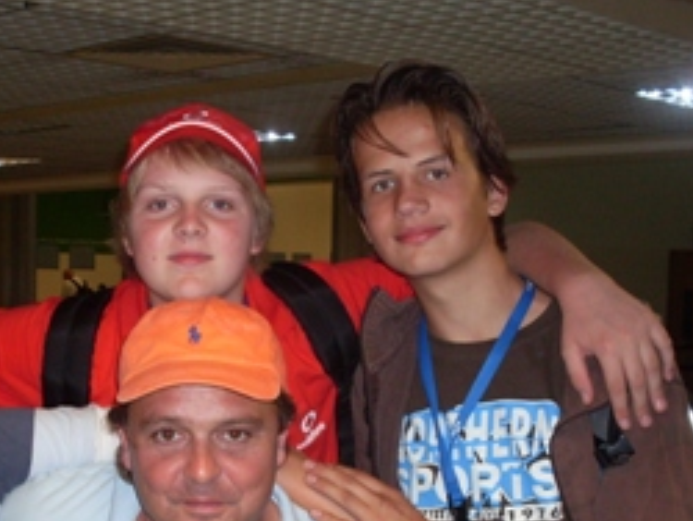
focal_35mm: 68
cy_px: 441
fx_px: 1363
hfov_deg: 28.4
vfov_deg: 21.3
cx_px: 238
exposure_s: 1/45
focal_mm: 6.3
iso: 100
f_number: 2.8
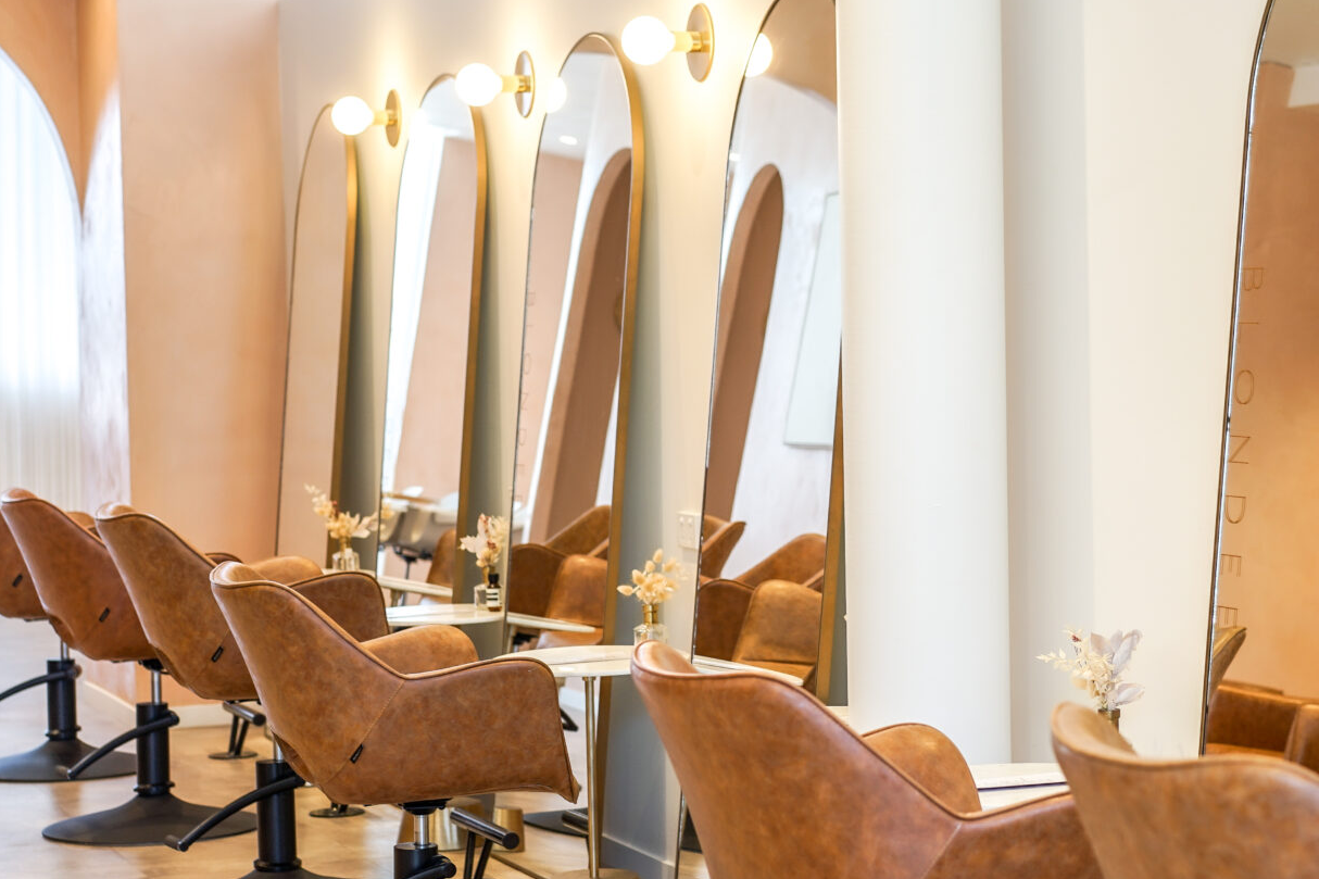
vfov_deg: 15.7
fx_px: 3187
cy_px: 473
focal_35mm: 87
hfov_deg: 23.2
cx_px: 919
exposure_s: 1/30
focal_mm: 55
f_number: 4
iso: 100
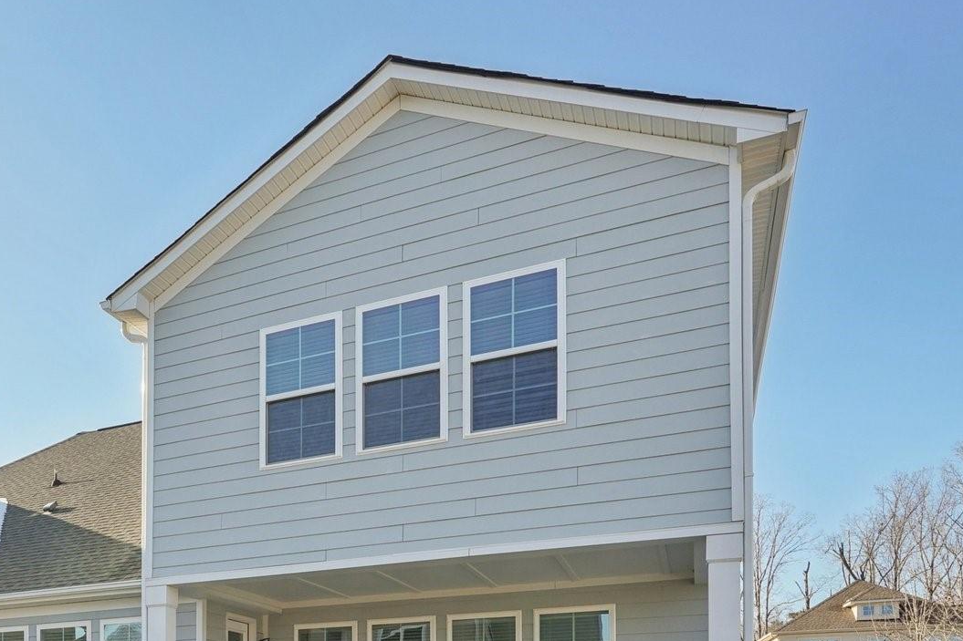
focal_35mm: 33
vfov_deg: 37.8
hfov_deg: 53.5
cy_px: 553
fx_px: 883
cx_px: 197
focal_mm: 17
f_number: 8
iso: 400
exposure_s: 1/500
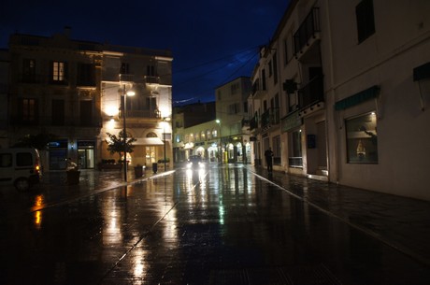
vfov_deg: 47.8
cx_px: 215
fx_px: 322
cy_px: 142
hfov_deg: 67.5
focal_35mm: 27
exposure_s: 1/30
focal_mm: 18
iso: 2500
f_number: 3.5
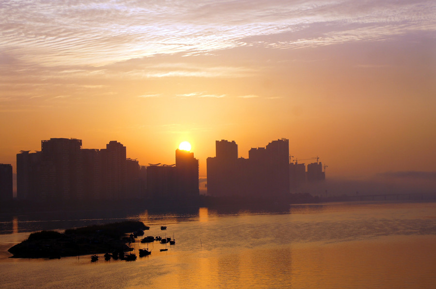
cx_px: 218
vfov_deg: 16.5
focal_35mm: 82
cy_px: 144
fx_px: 998
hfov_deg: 24.7
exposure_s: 1/500
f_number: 7.1
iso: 100
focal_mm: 55
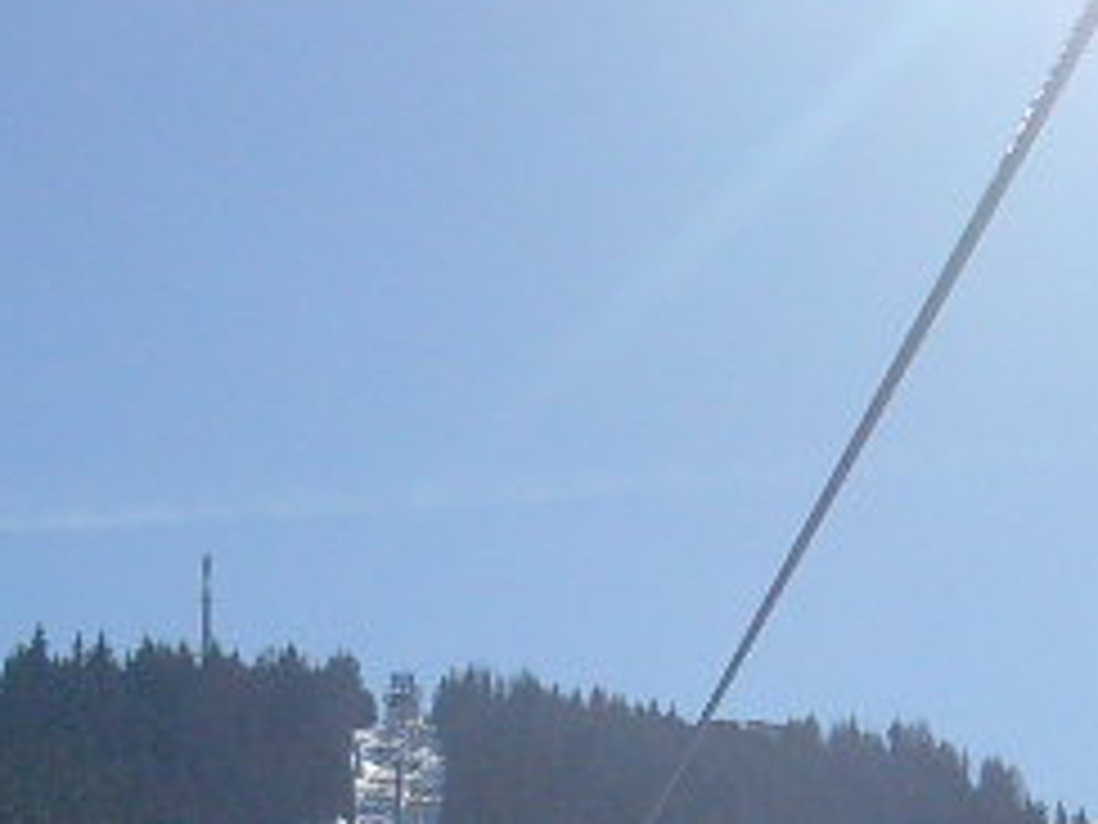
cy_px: 1162
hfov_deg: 13.4
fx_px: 4663
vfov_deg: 9.8
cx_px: 626
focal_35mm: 147
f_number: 7.1
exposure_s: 1/1000
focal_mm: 5.8
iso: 80
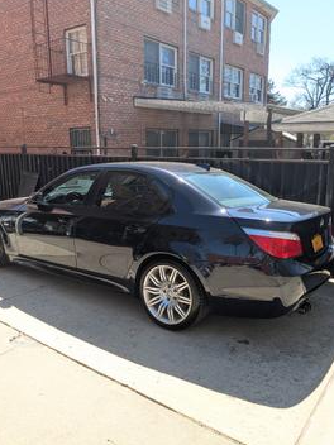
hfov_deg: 48.2
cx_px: 166
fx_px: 373
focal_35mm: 29
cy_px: 221
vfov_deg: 61.7
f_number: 1.73
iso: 48
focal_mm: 4.38
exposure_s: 1/899
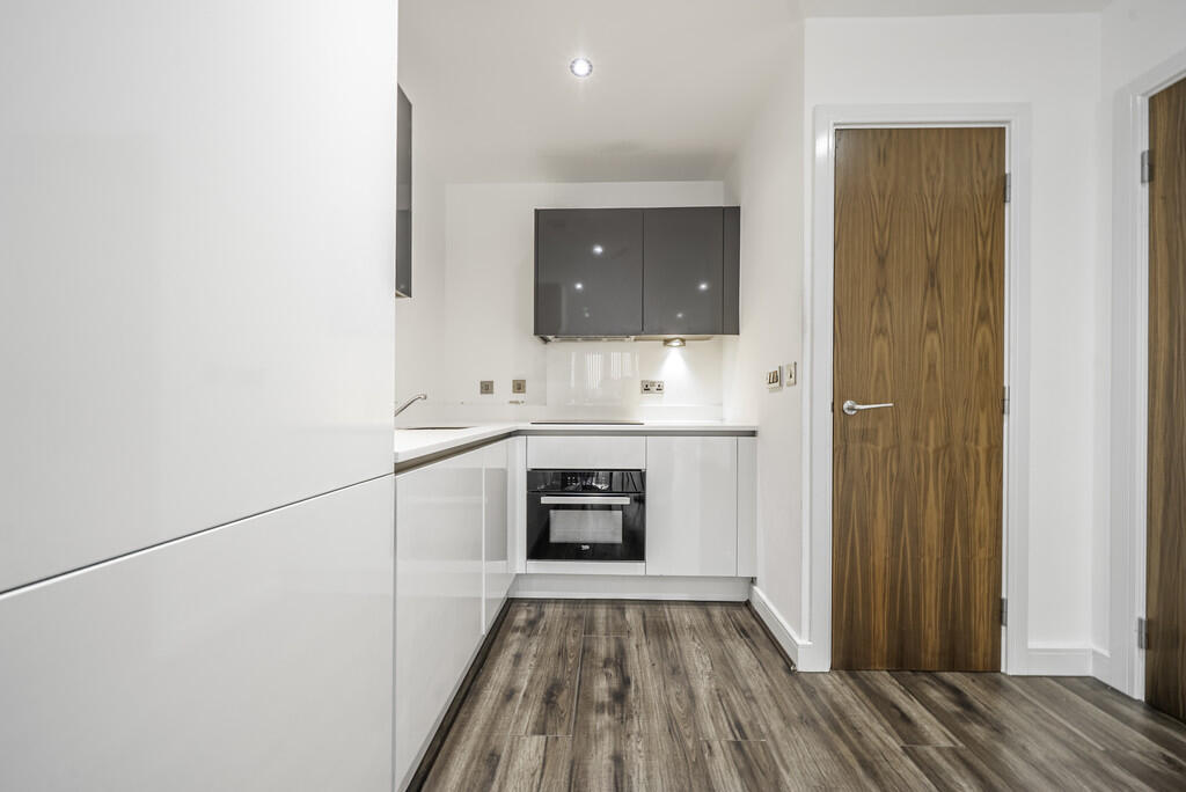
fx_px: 396
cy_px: 396
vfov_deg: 90.1
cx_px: 593
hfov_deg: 112.6
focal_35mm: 12
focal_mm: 12
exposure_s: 1/4
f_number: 8
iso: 200
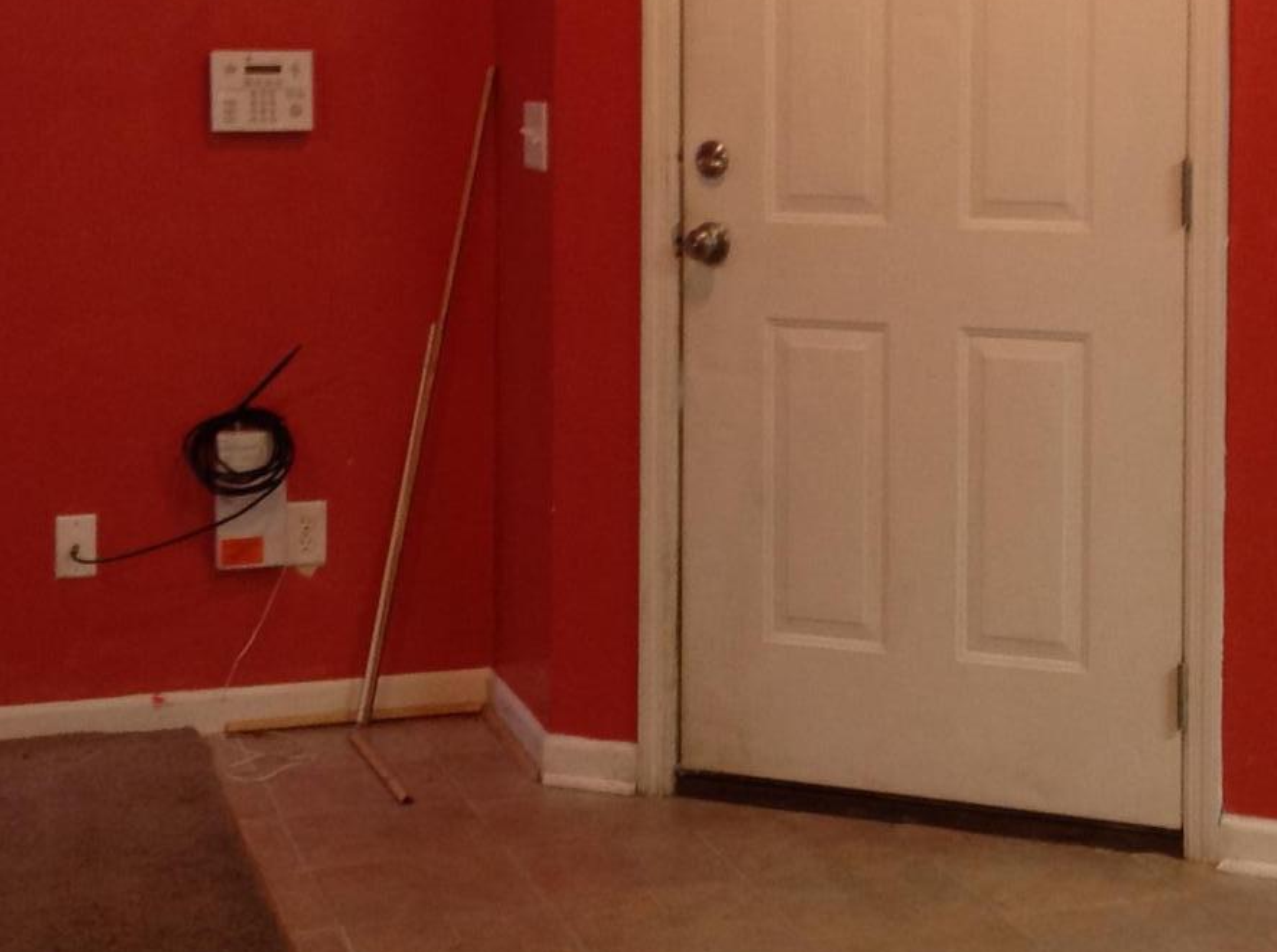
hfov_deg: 24.5
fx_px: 2909
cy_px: 181
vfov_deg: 18.4
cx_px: 969
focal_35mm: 79
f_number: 2.4
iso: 125
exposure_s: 1/15
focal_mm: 4.28
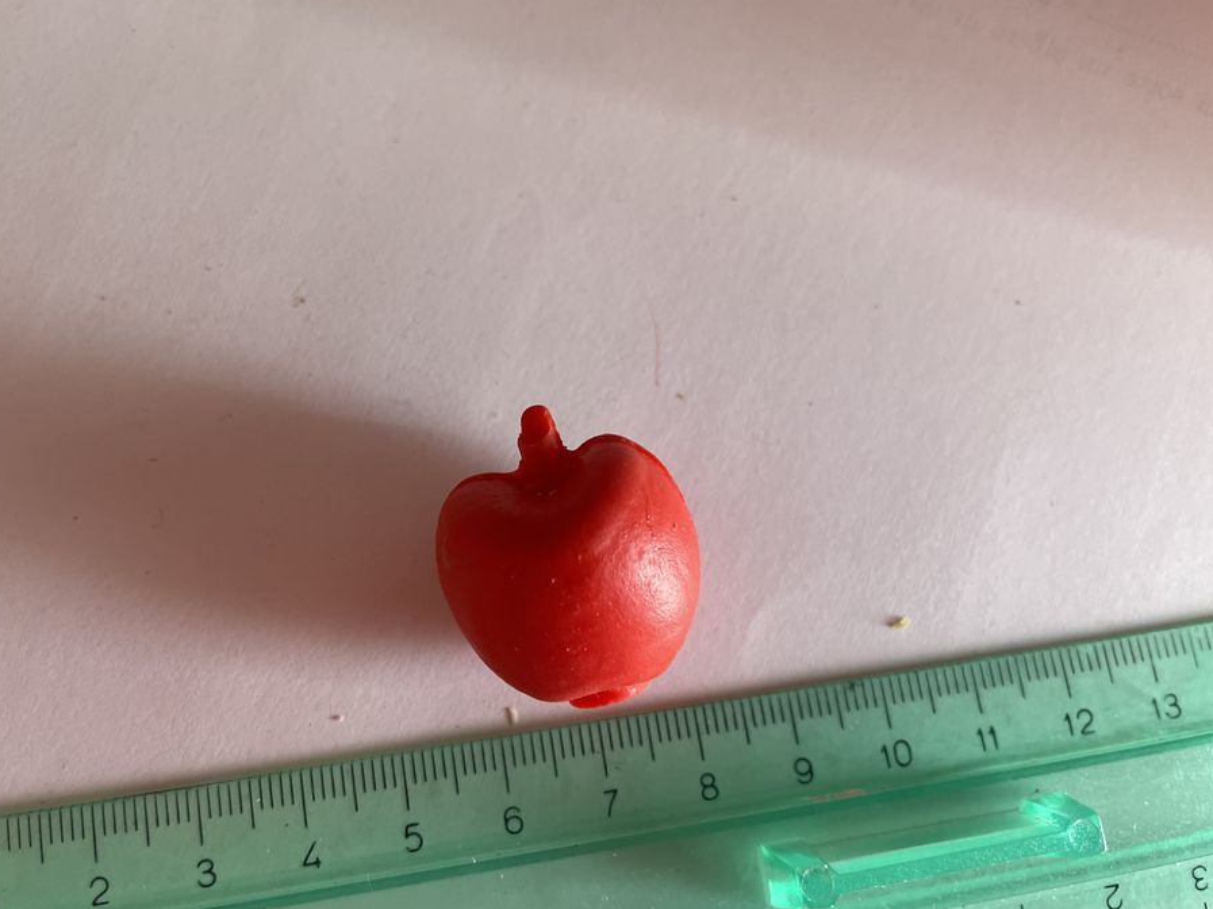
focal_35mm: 29
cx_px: 553
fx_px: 1016
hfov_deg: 61.6
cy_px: 467
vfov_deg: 48.2
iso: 125
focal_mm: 4.2
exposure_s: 1/121
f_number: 1.6
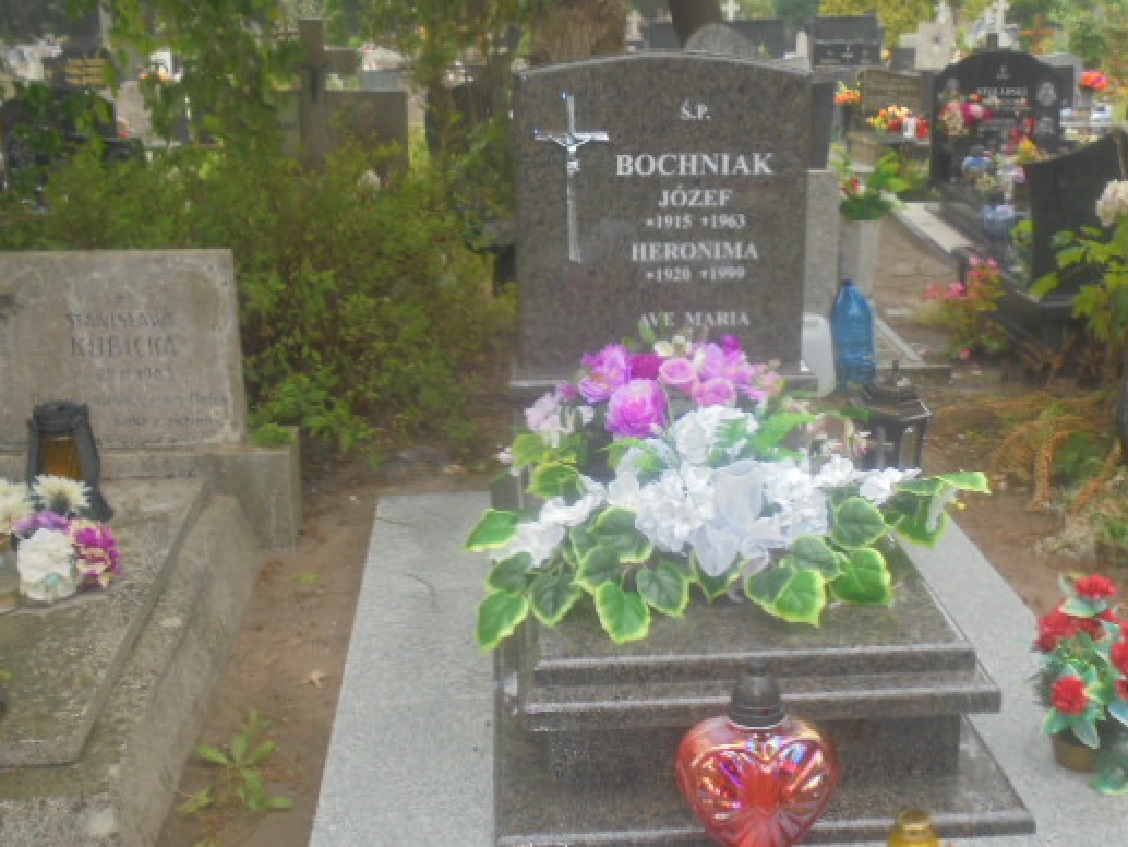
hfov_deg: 40.3
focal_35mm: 47
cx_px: 652
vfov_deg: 30.9
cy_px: 448
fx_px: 1532
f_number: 4.2
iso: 160
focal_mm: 6.9
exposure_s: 1/30
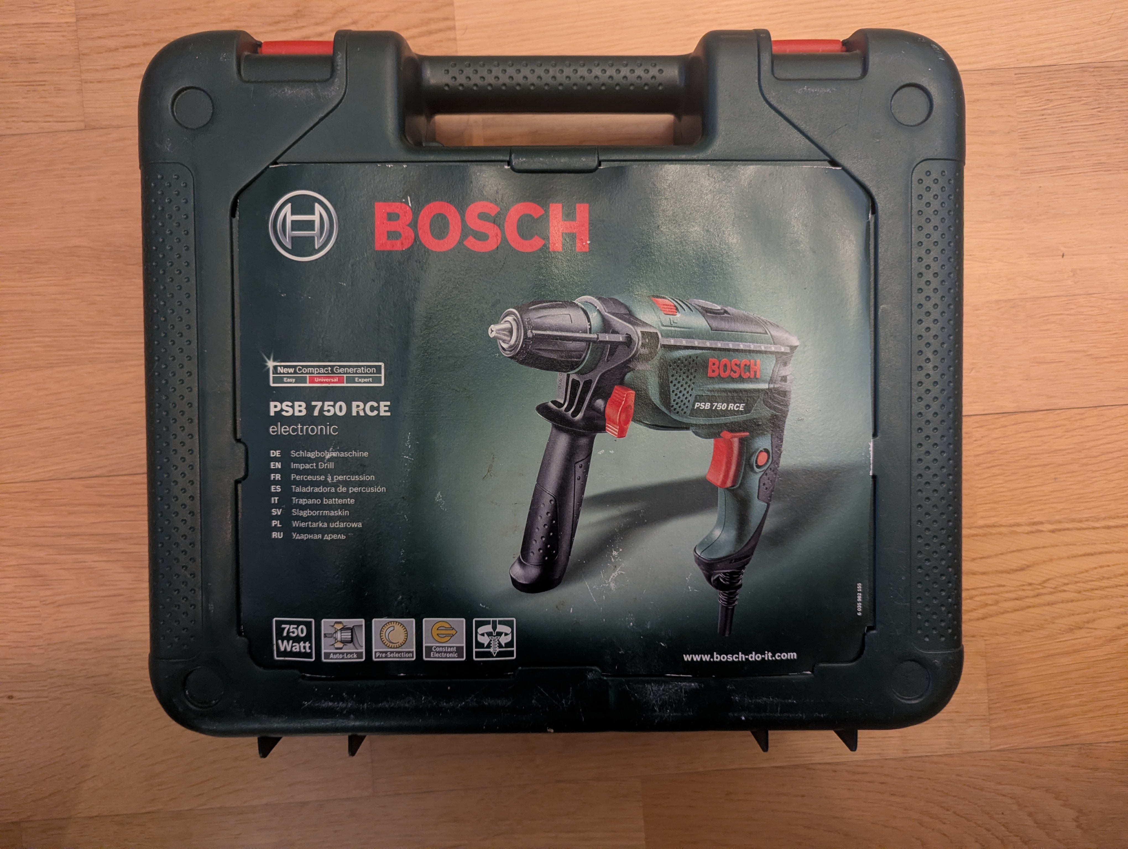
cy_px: 424
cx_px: 564
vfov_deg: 56.9
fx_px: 783
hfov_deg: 71.5
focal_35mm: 24
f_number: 1.85
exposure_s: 1/25
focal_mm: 6.81
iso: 1109
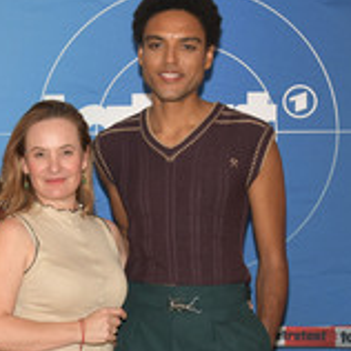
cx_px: -61
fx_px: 1526
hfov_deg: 12.8
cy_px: 282
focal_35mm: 133
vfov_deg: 13.1
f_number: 5.6
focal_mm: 55
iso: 640
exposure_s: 1/200
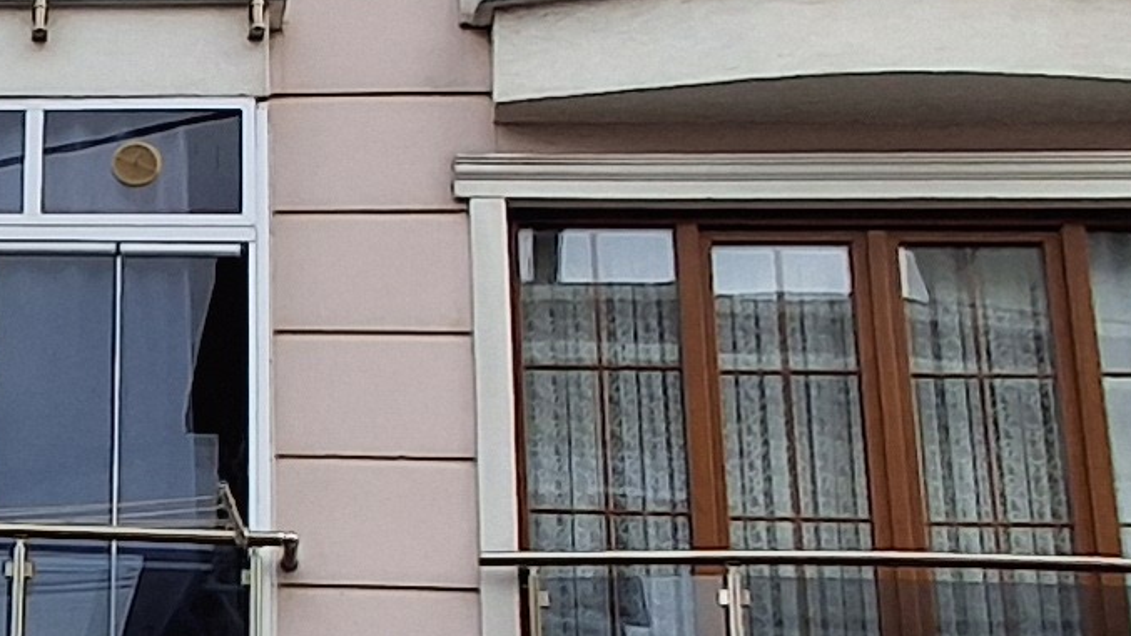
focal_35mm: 84
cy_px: 509
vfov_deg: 14.3
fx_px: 2519
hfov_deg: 22.1
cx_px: -423
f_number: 2.2
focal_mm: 1.64
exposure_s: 1/791
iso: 40
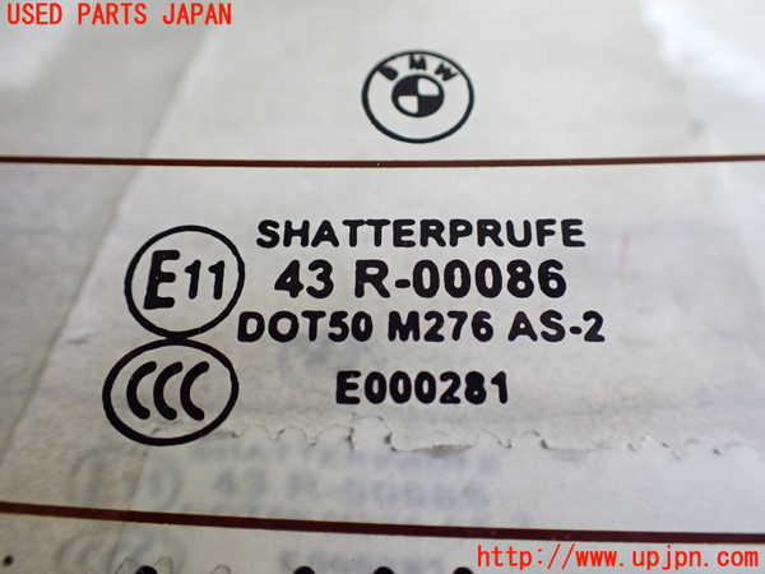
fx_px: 663
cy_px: 287
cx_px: 382
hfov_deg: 60.0
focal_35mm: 30
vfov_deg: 46.8
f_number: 2.3
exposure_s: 1/125
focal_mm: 5.4
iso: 500
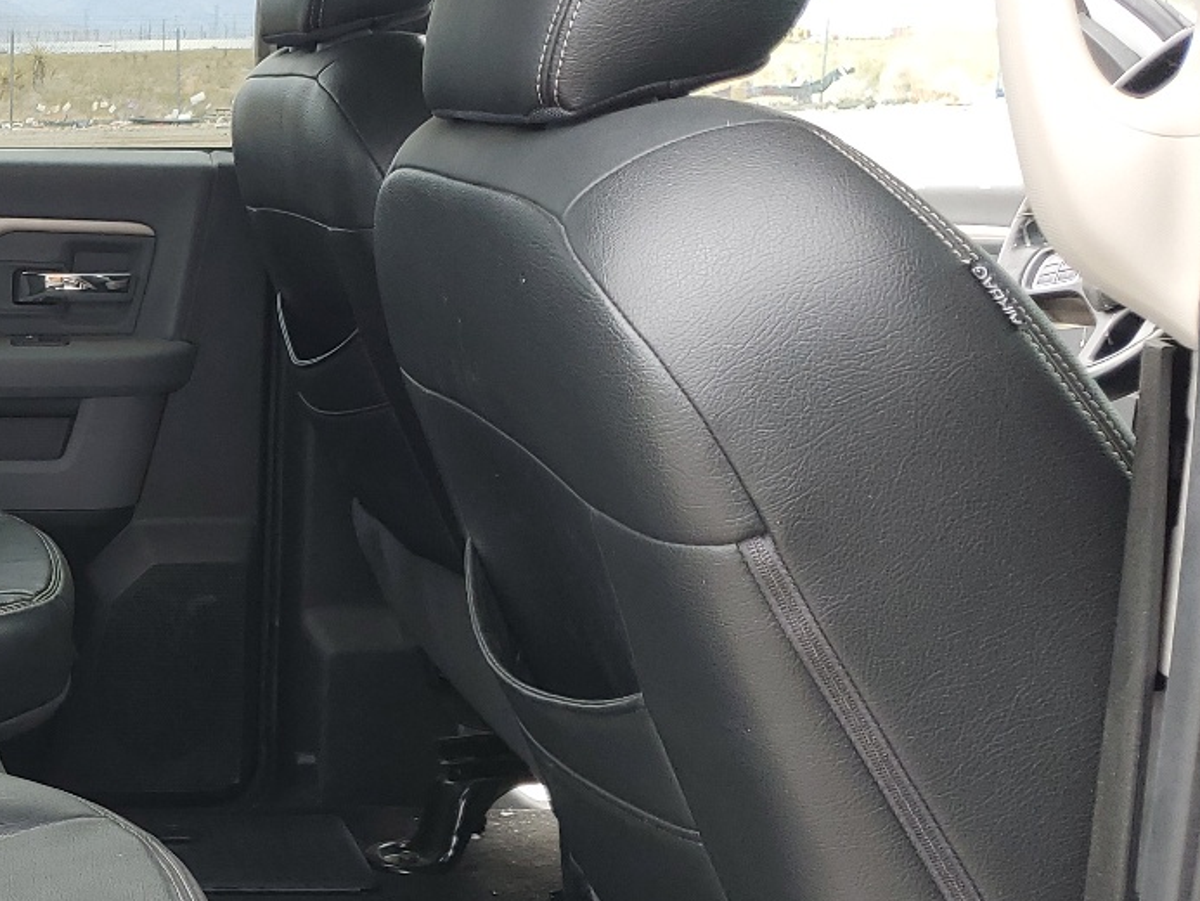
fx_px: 2080
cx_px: -104
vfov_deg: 24.1
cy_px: 683
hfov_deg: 29.2
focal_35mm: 60
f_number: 1.5
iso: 50
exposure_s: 1/179
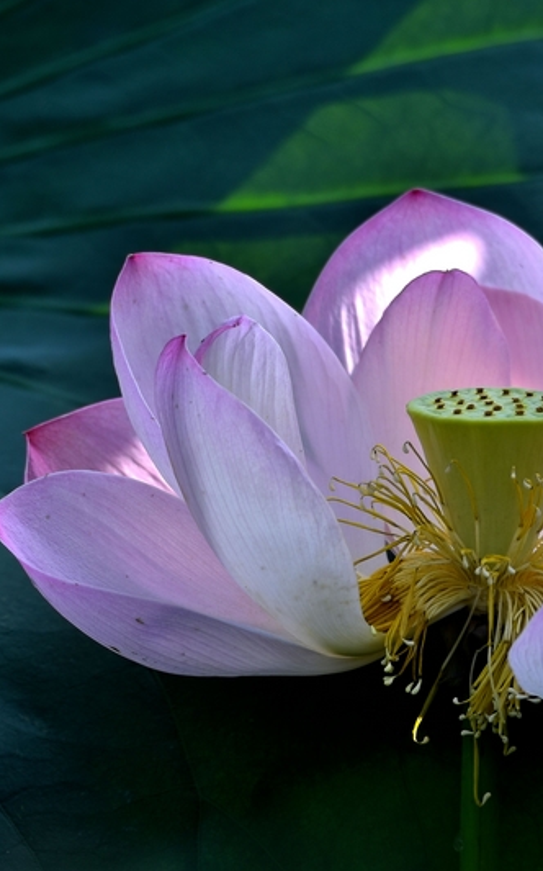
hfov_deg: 1.7
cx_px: 393
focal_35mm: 767
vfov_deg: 2.7
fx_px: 18180
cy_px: 436
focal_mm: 500
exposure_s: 1/100
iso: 100
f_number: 11
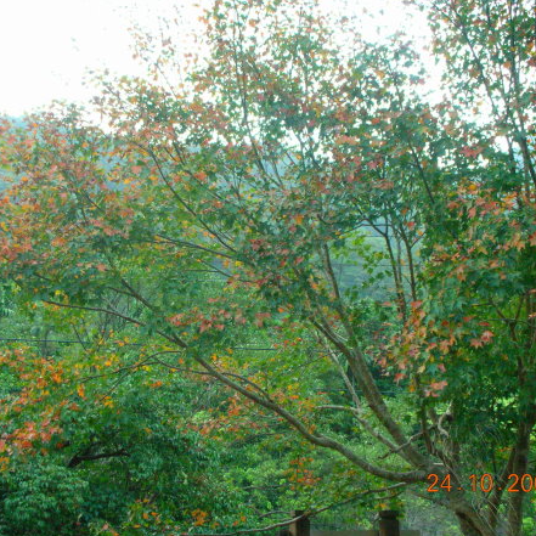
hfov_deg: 31.1
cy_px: 268
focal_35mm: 55
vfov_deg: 31.1
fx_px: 964
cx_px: 248
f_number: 3.5
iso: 400
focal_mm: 7.7
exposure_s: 1/221
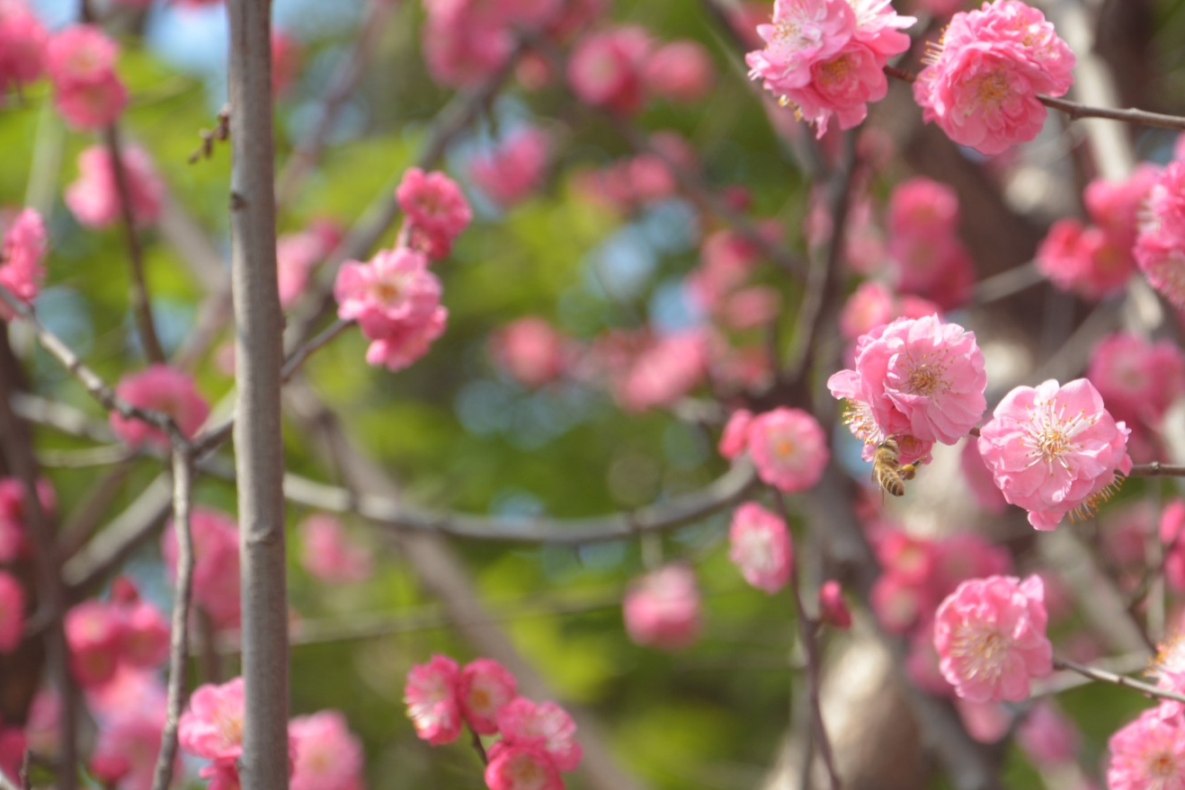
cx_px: 873
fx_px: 7341
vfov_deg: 6.2
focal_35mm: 223
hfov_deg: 9.2
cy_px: 374
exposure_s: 1/125
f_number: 8
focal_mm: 98
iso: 160
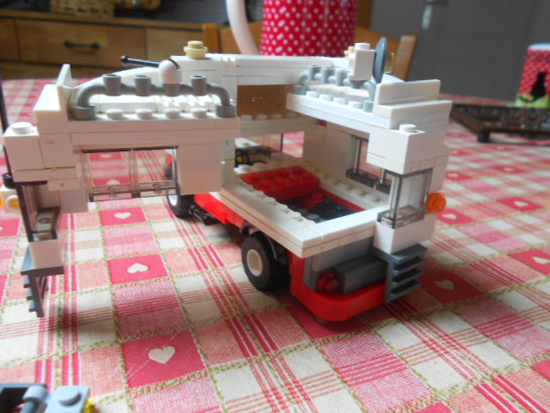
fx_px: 413
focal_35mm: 26
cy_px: 206
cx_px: 275
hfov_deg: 67.3
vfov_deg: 53.1
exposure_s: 1/30
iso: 100
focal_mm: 4.6
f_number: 3.2
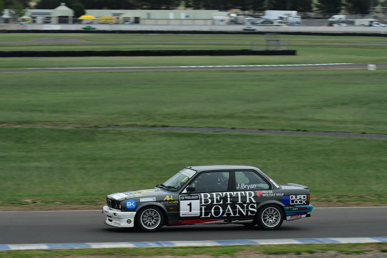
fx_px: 1645
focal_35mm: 153
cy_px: 129
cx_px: 194
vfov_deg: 9.0
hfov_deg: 13.4
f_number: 11
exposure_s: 1/320
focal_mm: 102
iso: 1600
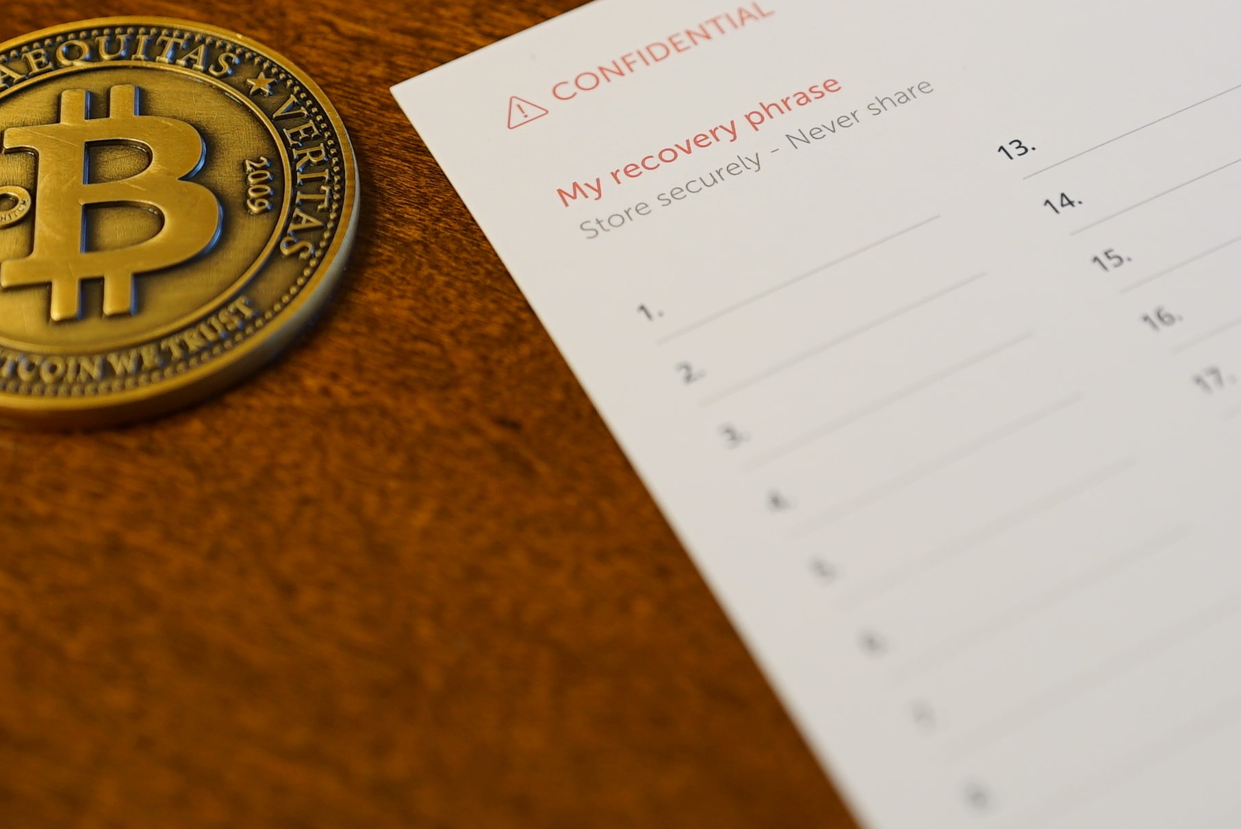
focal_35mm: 49
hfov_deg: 40.1
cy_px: 255
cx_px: 480
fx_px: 1690
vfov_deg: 27.3
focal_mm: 35
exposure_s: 1/15
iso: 400
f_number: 3.5
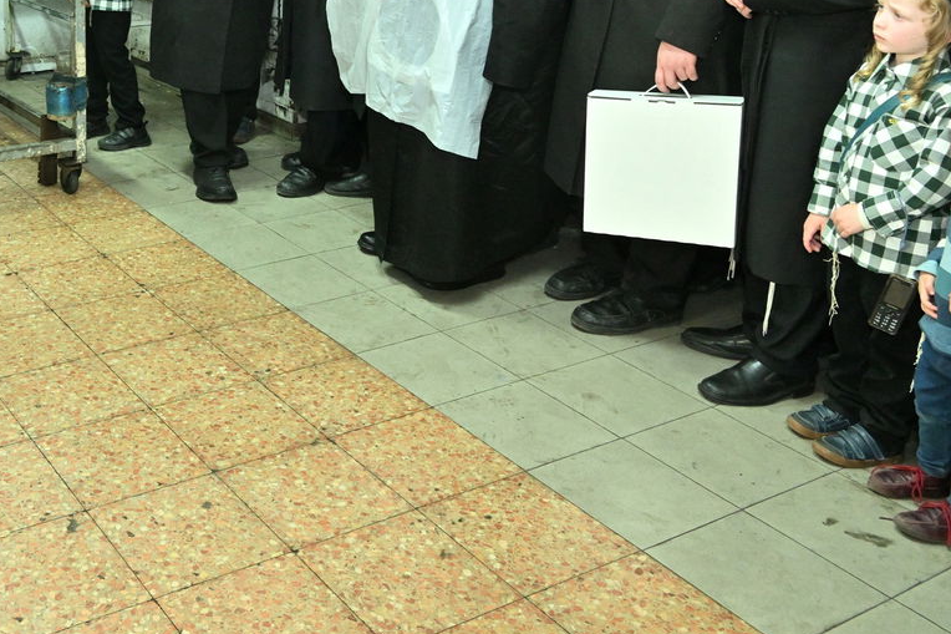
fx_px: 1162
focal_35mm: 44
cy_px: 85
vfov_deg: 29.5
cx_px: 151
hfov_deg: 41.9
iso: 3200
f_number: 5.6
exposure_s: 1/200
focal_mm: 24
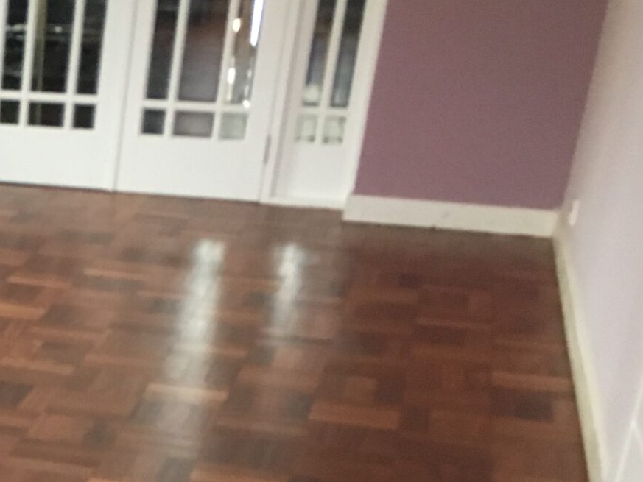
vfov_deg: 16.7
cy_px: 573
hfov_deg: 20.4
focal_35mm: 85
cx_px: -264
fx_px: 1579
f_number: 2.2
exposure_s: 1/33
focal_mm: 4.15
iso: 200
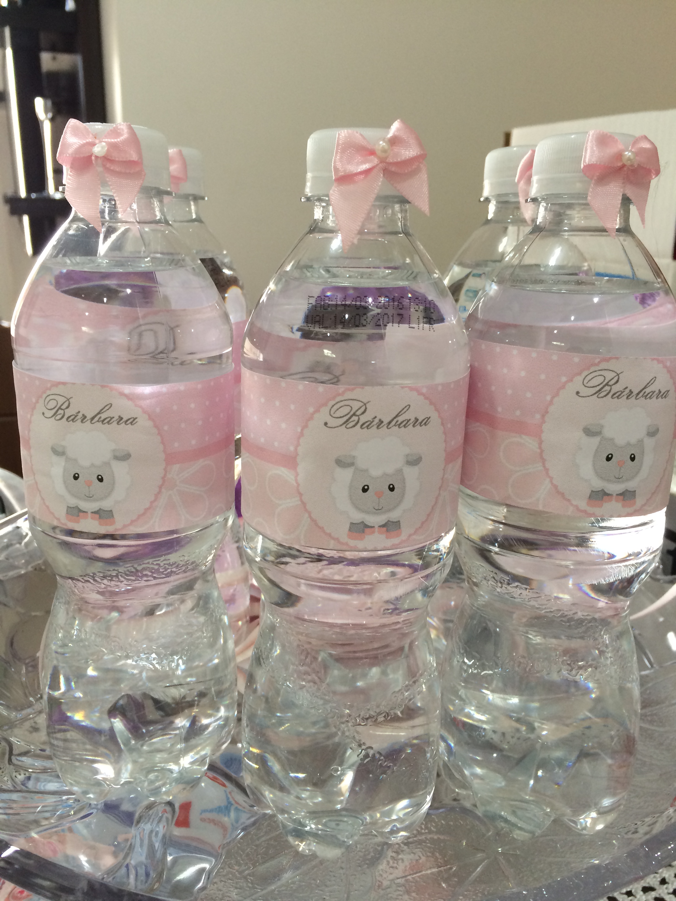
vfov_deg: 61.7
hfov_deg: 48.2
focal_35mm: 29
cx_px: 338
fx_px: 755
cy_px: 450
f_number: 2.2
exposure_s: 1/30
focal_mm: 4.15
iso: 80
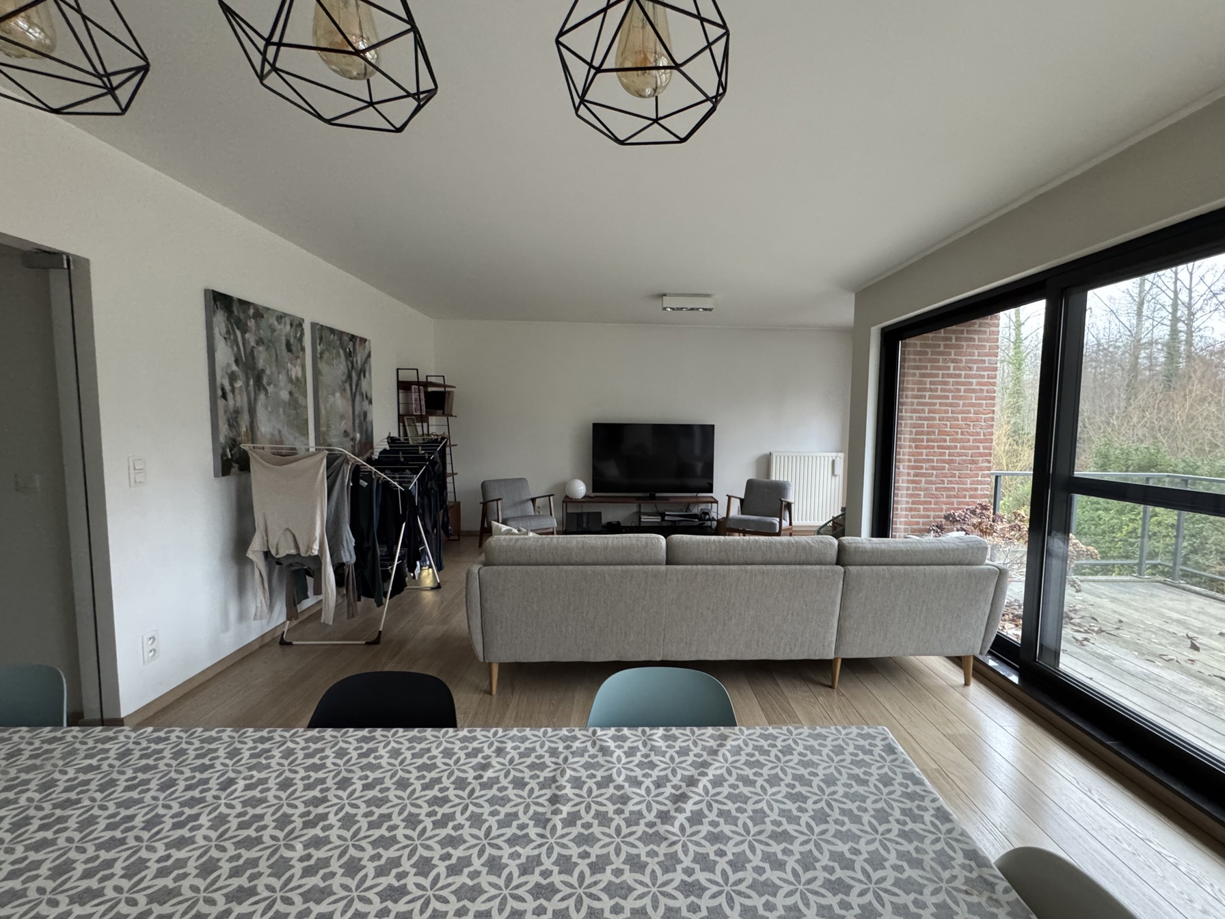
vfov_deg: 81.7
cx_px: 651
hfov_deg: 98.0
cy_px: 464
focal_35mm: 15
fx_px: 531
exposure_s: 1/50
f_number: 2.2
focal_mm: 2.22
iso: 640
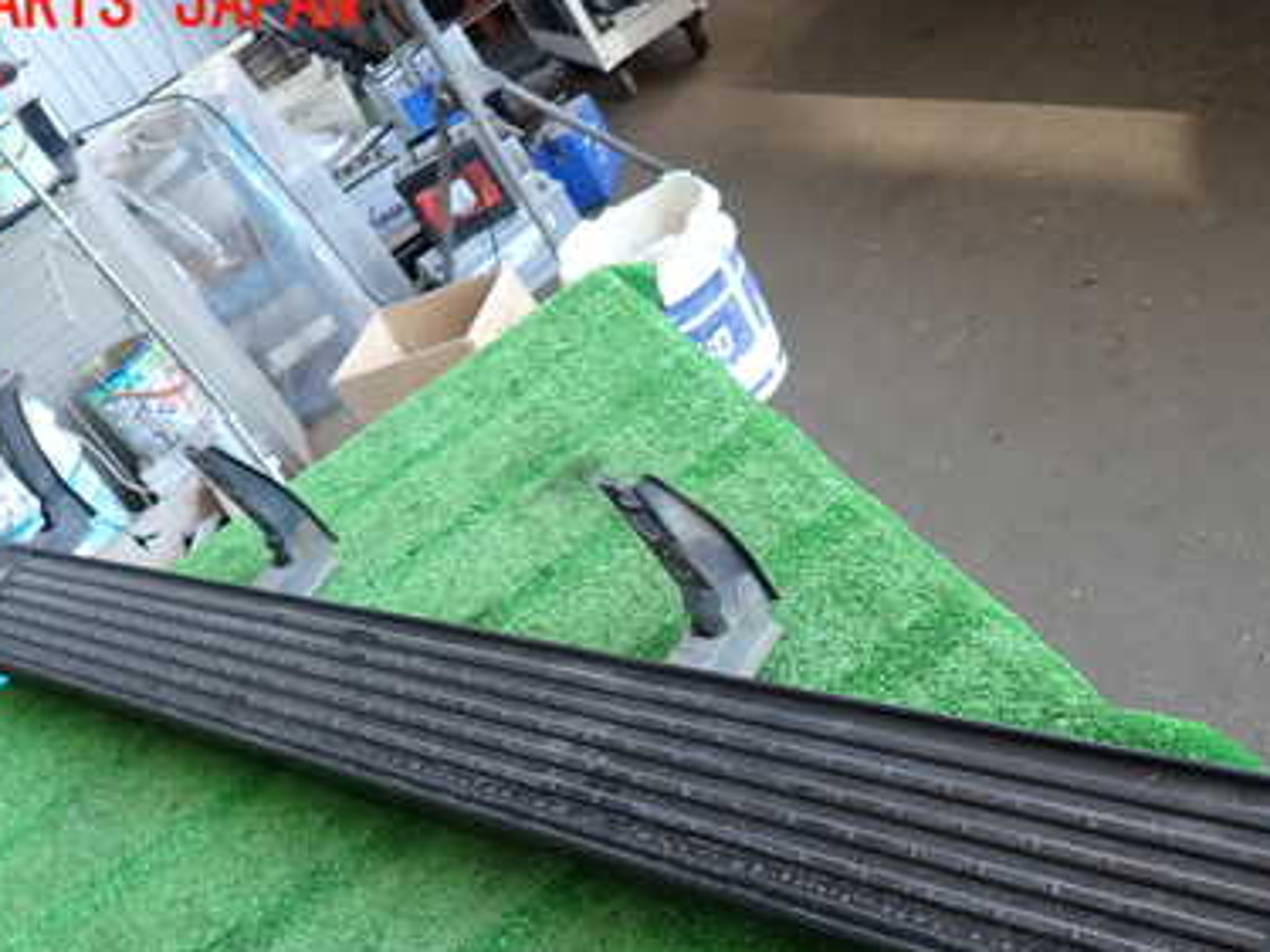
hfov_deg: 46.6
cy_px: 725
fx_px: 1467
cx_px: 759
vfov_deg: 35.1
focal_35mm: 40
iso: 100
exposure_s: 1/80
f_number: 2
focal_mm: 4.5
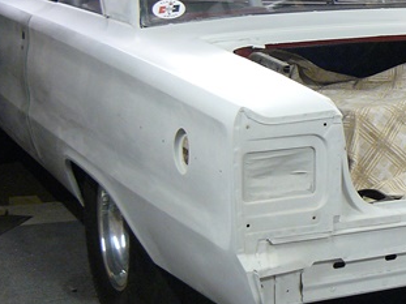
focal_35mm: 89
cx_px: 359
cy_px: 86
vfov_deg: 16.5
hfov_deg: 21.6
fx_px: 1043
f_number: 2.8
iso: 200
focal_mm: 6
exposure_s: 1/6
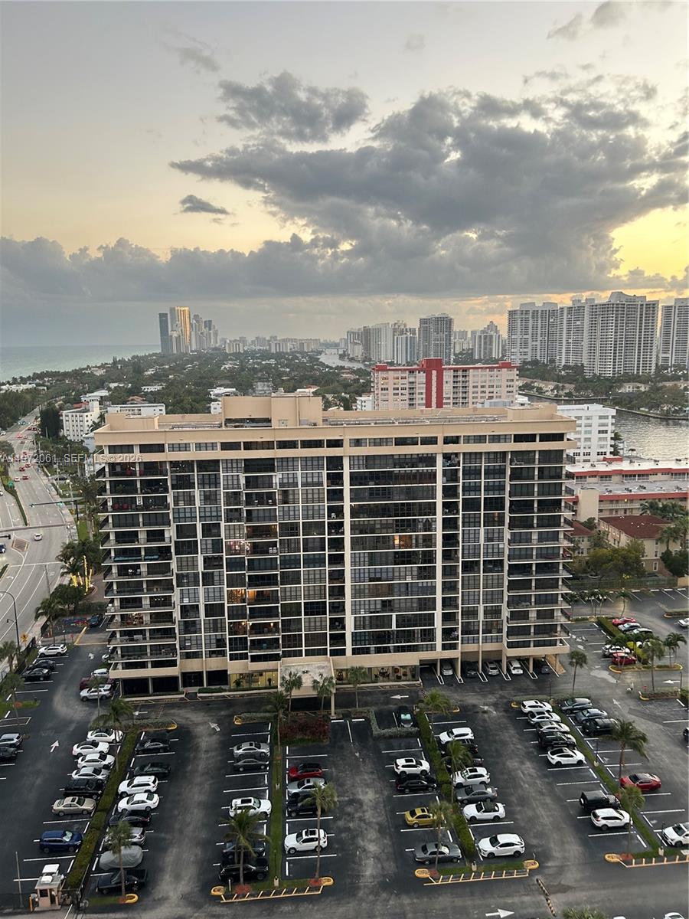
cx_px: 344
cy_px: 460
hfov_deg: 53.1
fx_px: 690
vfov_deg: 67.3
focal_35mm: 26
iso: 100
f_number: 1.5
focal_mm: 5.7
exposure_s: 1/120
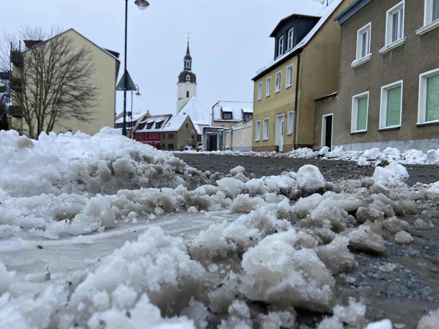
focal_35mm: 26
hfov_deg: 67.3
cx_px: 220
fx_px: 330
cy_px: 164
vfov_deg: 53.1
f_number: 1.8
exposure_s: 1/905
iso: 32
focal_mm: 4.25
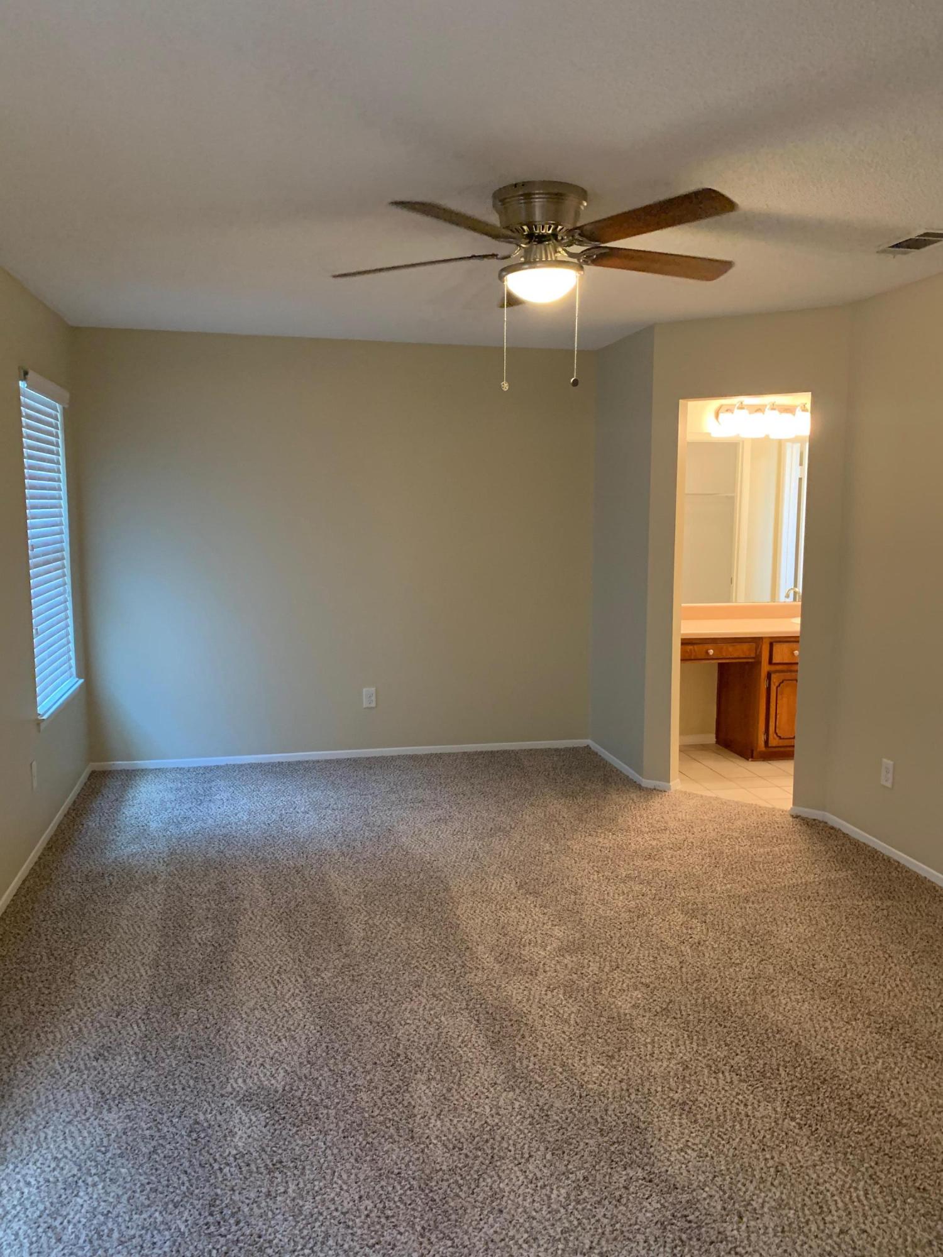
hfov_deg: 53.1
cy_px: 628
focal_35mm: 26
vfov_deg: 67.3
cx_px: 472
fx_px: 944
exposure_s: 1/40
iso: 320
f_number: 1.8
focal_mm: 4.25
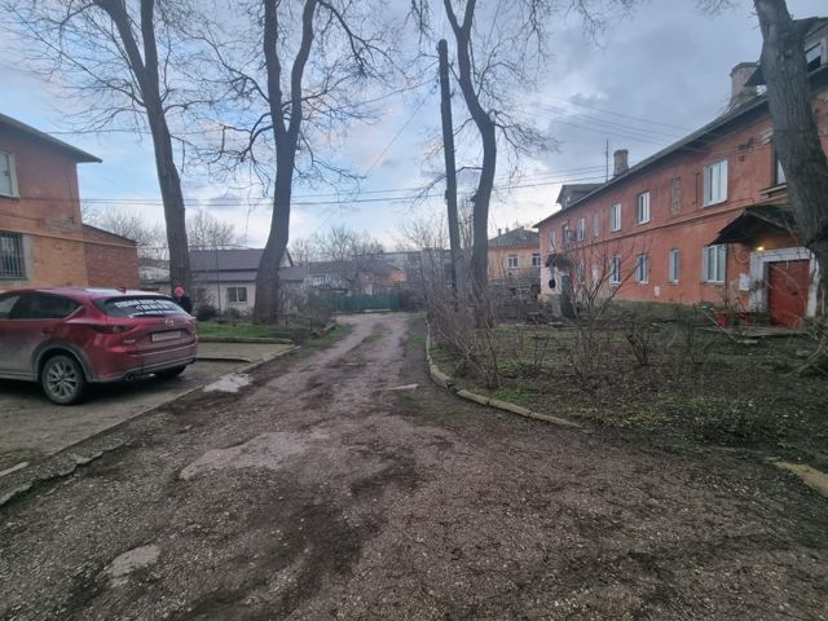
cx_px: 414
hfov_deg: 106.2
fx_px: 311
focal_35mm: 13
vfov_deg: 89.9
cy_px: 310
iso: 50
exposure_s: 1/100
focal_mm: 2.2
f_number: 2.2
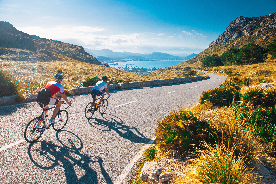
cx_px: 138
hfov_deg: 73.7
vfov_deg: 53.2
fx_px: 184
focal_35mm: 24
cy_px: 92
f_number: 5.6
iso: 500
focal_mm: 24
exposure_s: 1/1600
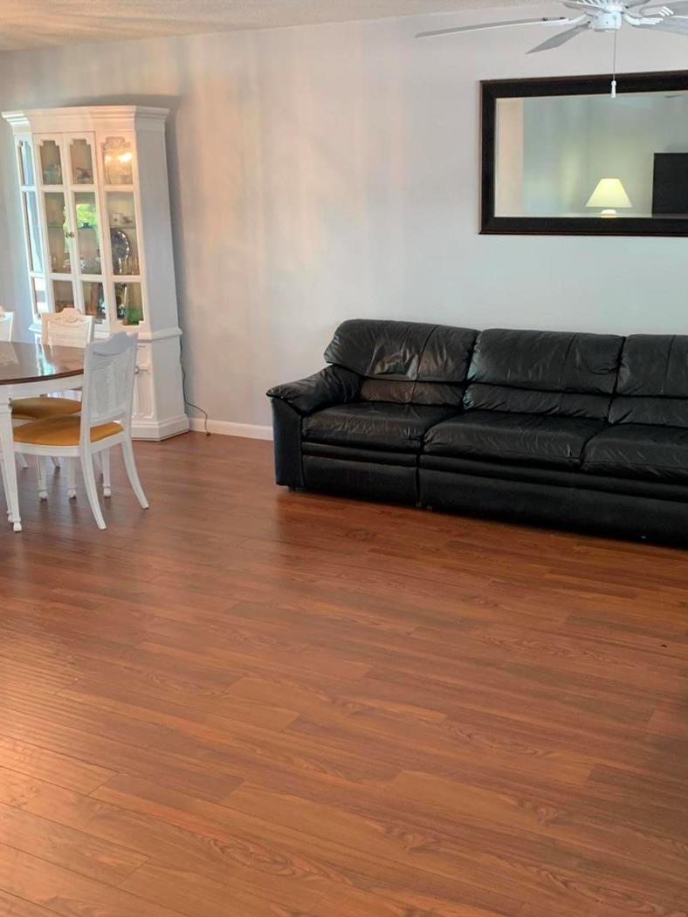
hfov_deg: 37.6
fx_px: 1007
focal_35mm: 38
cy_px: 449
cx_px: 412
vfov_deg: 49.0
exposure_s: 1/60
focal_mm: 4.25
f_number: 1.8
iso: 100
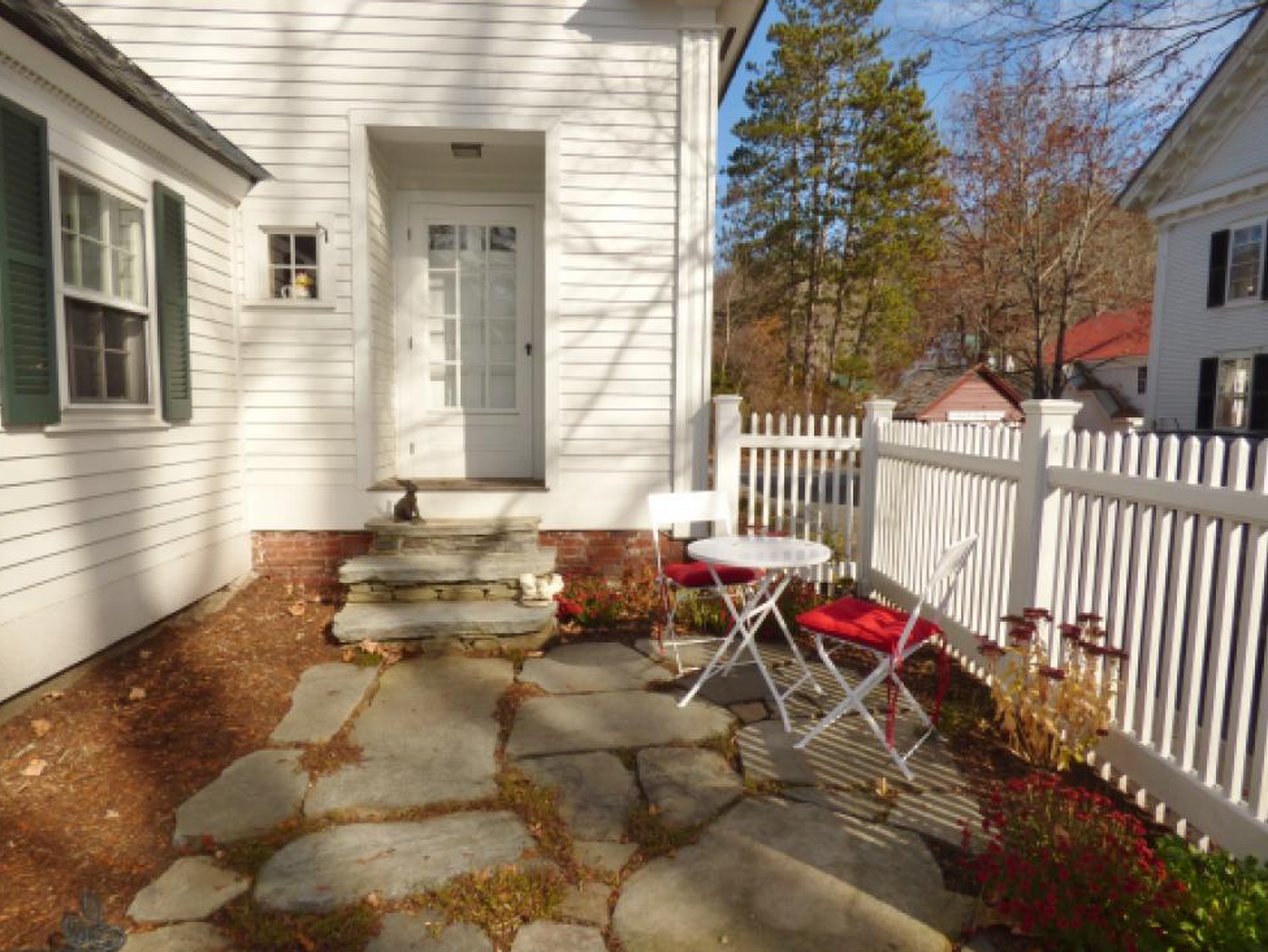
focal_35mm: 21
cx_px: 628
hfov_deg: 79.0
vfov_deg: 63.5
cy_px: 491
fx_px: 770
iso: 100
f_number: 4.5
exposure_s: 1/500
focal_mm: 3.58
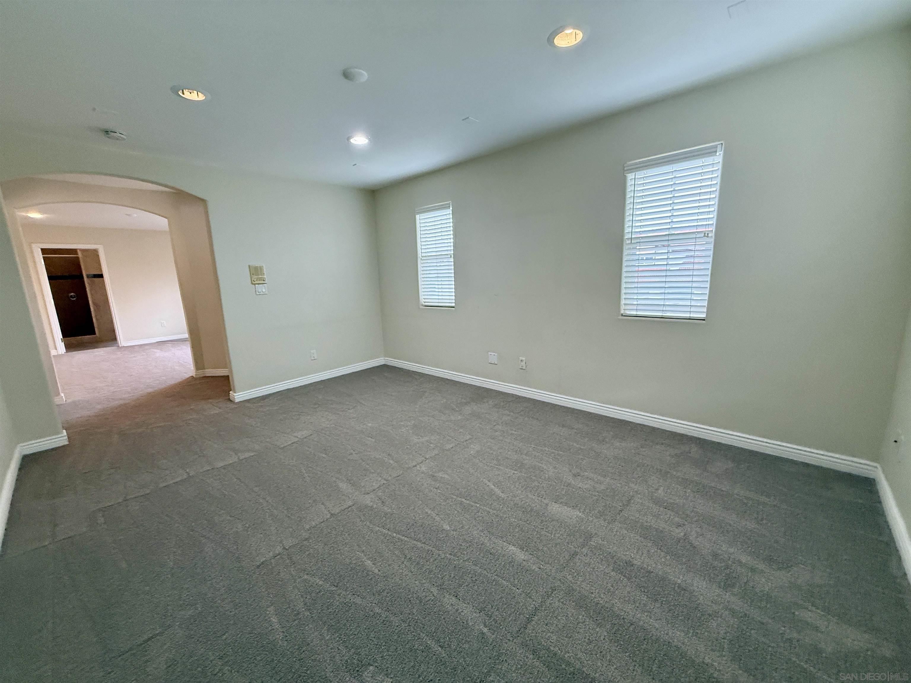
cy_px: 342
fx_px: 368
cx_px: 456
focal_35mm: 14
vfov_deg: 85.7
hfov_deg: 102.1
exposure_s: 1/120
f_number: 2.2
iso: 400
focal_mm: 2.22
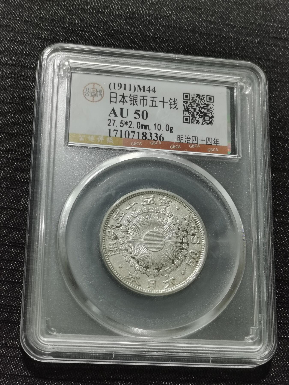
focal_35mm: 66
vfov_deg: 29.4
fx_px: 735
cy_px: 192
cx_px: 144
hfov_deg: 22.3
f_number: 1.8
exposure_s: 1/100
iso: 64
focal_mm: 5.58
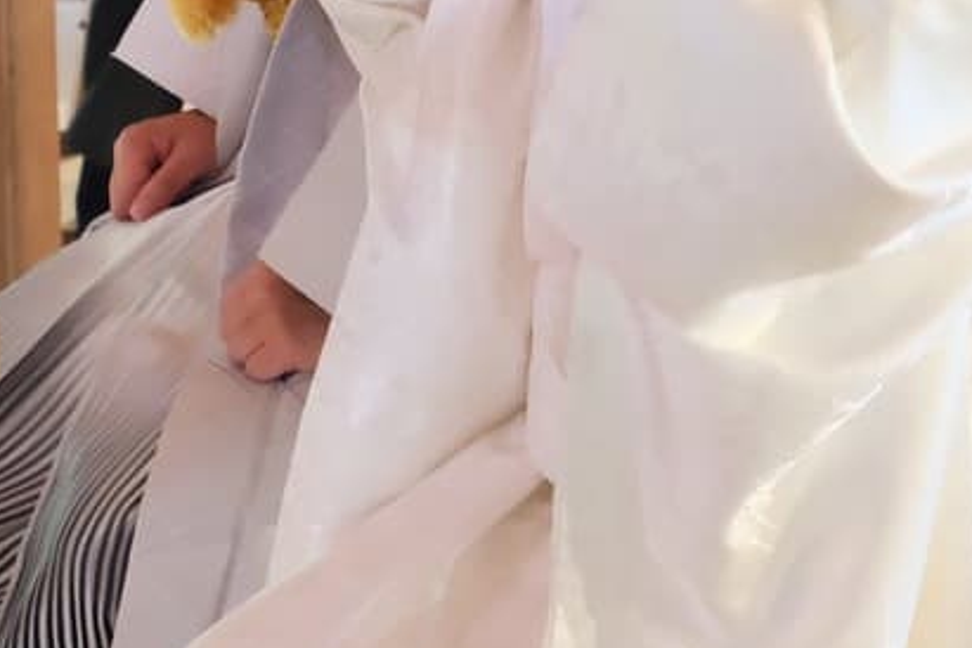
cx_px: 908
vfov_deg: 7.7
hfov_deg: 11.7
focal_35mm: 175
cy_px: -345
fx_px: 4725
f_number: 5
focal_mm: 33
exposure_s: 1/50
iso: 3200
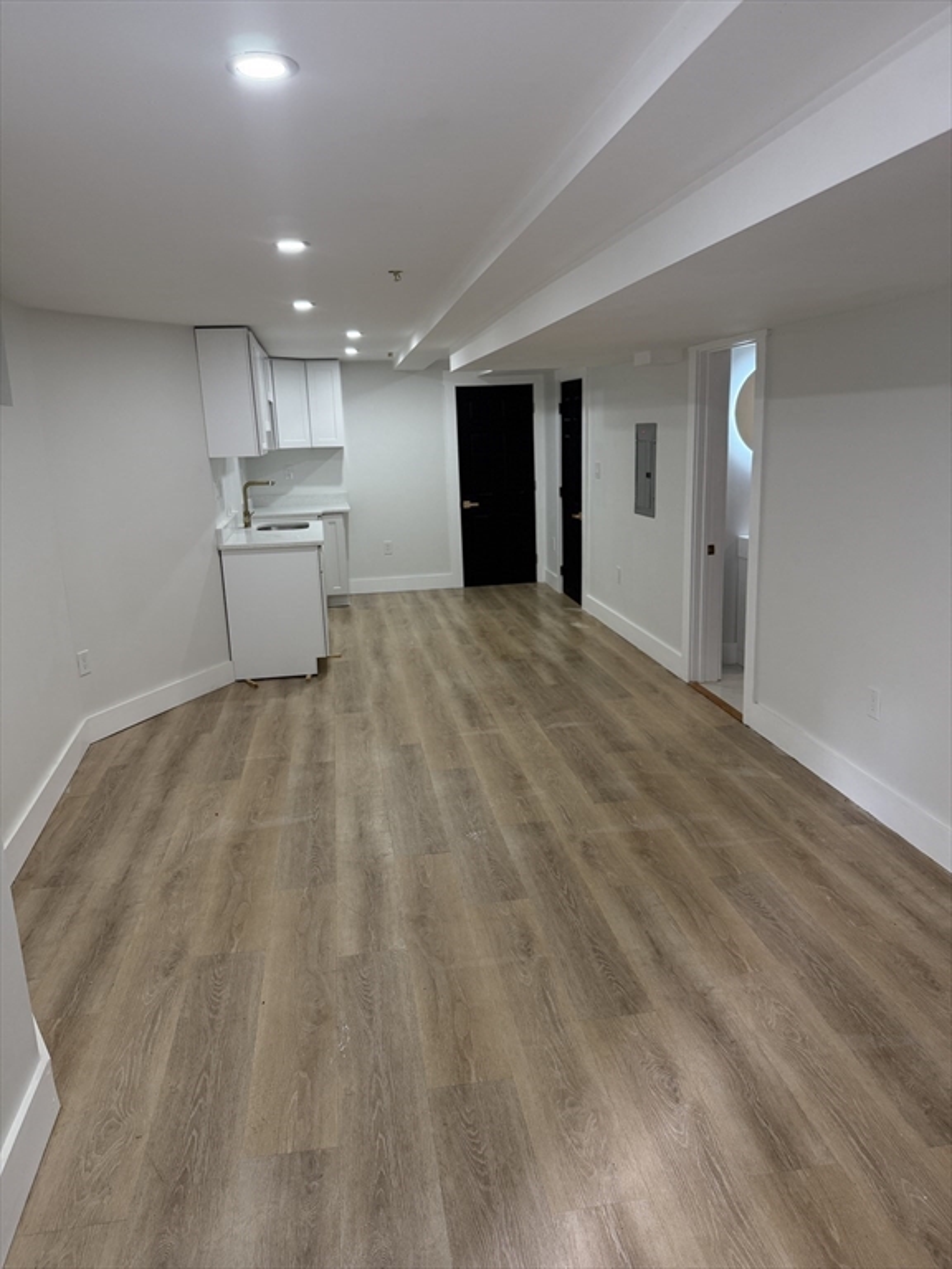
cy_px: 634
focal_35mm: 24
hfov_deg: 56.8
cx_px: 476
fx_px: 880
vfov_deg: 71.6
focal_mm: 6.76
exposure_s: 1/120
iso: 200
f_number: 1.78
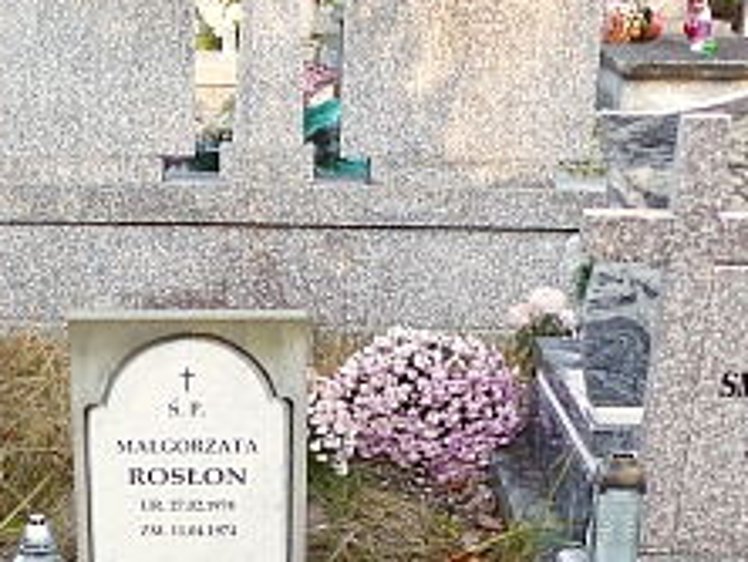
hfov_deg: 26.6
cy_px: 653
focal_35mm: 72
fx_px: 1557
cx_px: 179
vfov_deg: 19.4
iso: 100
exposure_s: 1/100
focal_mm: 4.5
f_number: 2.8
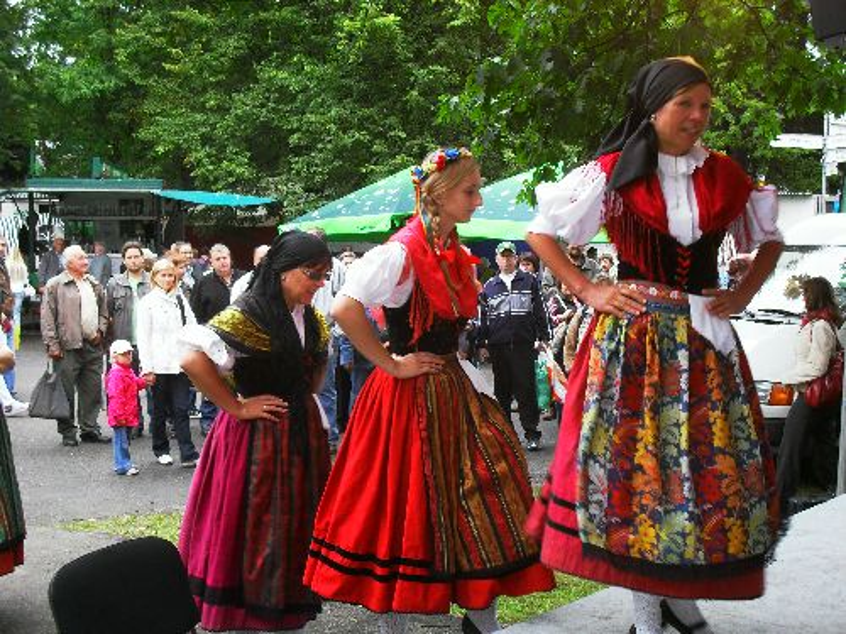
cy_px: 317
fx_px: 1198
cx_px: 423
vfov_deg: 29.7
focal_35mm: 49
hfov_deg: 38.9
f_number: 3.9
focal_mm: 8.7
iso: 100
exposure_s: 1/60
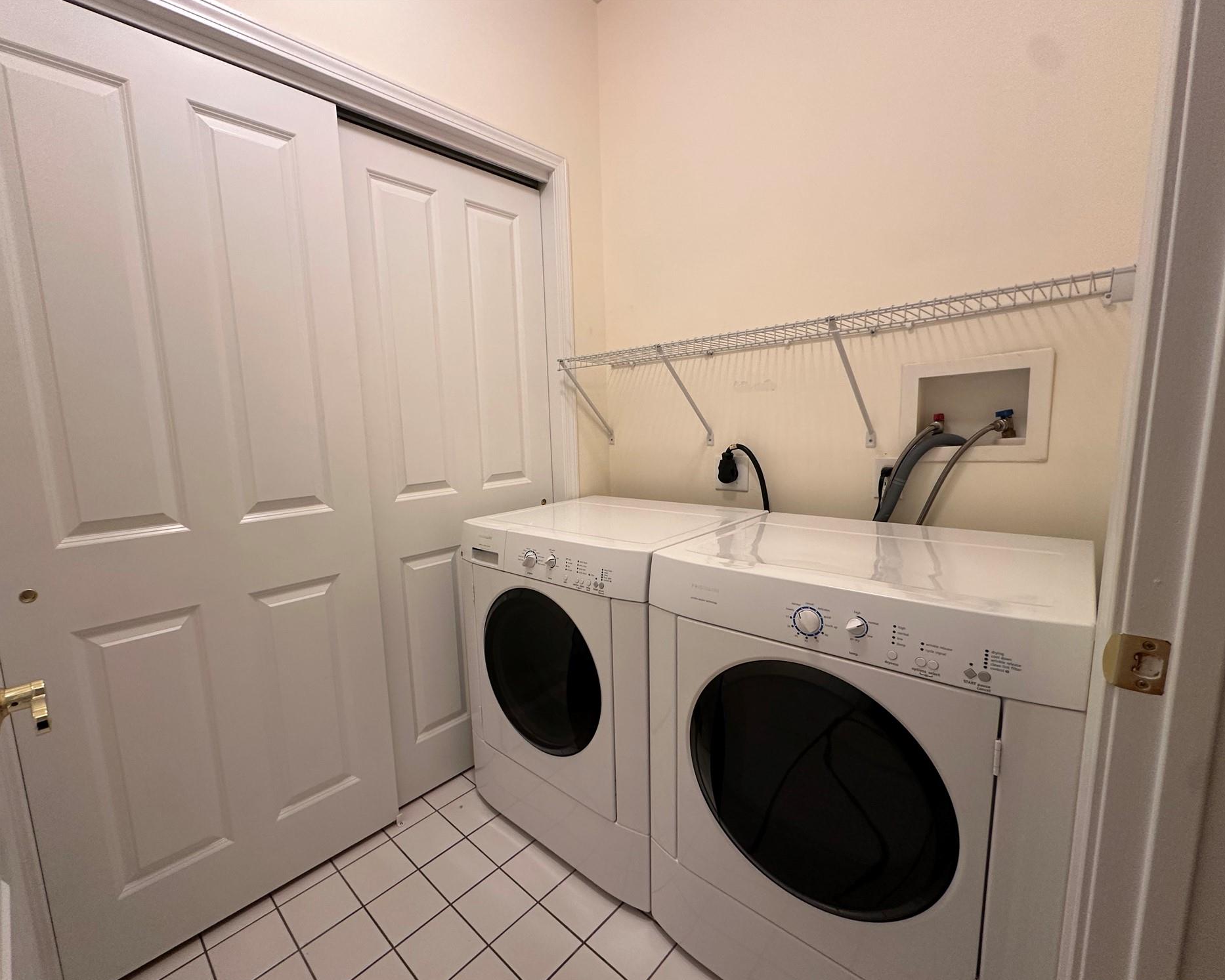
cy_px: 502
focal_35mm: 15
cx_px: 556
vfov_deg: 84.0
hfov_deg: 96.5
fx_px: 544
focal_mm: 2.22
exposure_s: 1/60
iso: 160
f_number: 2.2
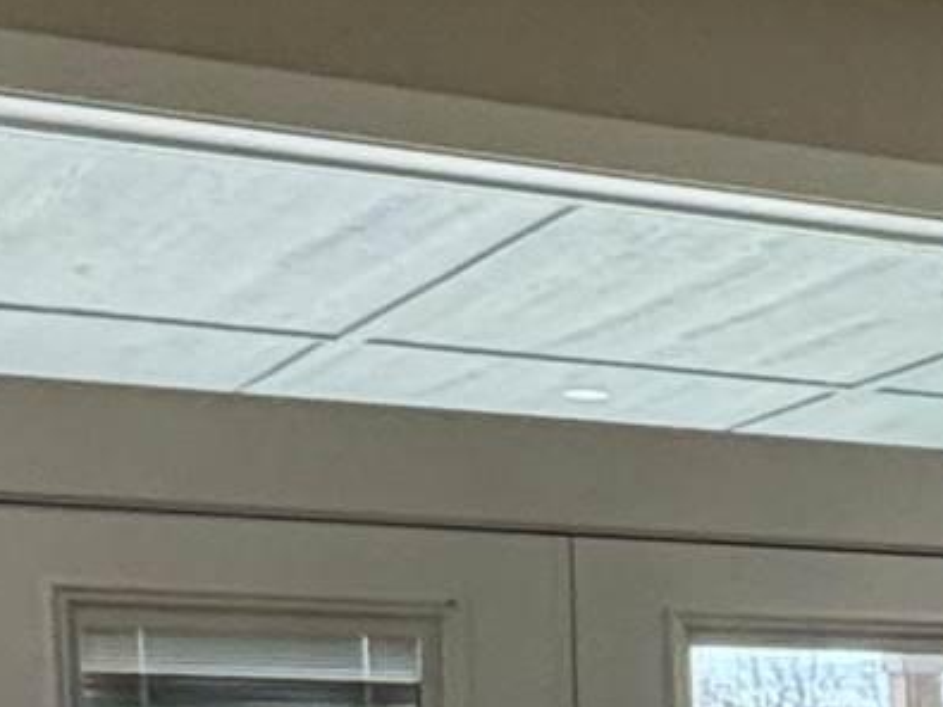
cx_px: 1743
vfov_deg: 13.1
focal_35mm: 109
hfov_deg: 15.3
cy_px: 943
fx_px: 2968
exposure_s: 1/120
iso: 250
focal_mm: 2.22
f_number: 2.2
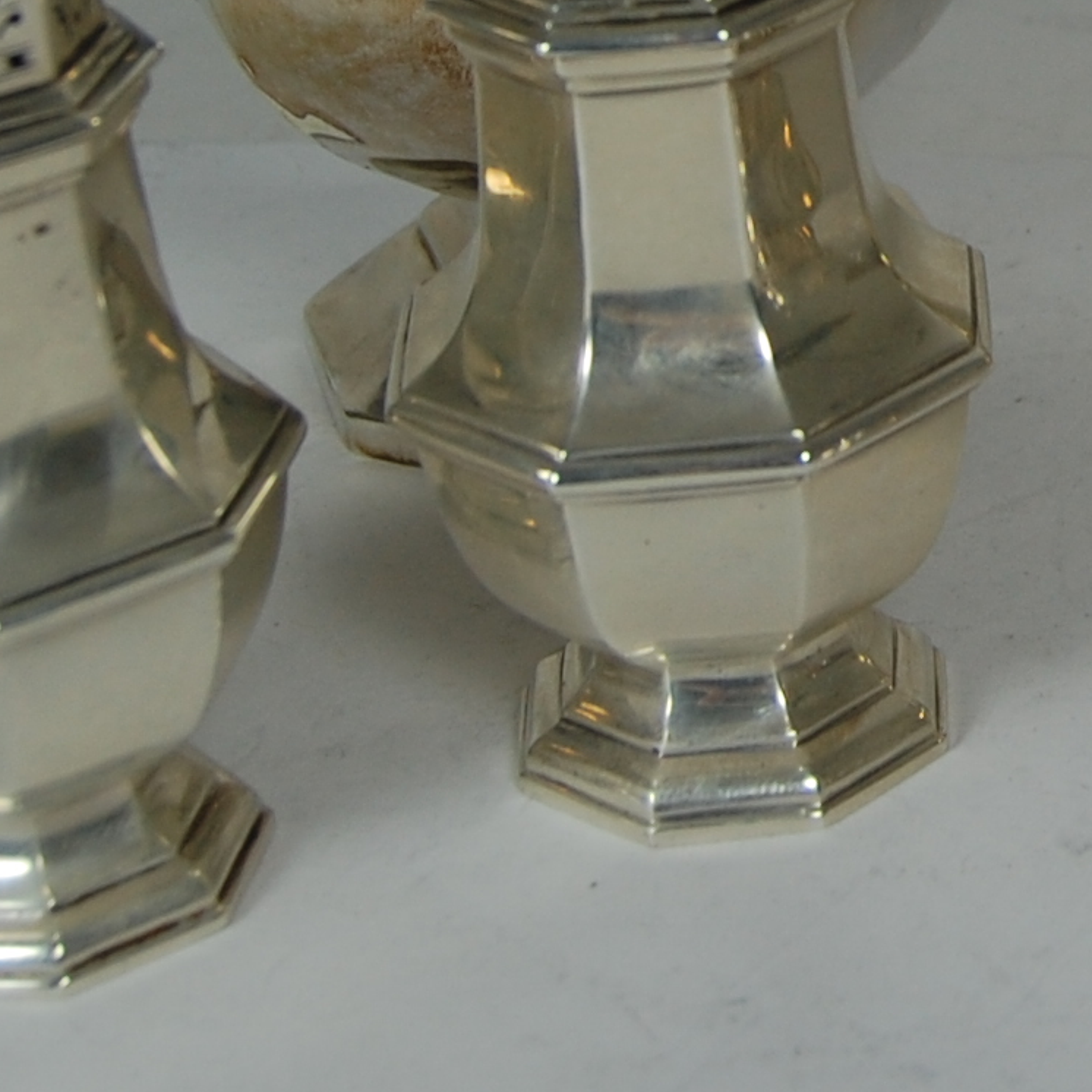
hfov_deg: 11.0
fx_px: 5496
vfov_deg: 11.1
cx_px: 1502
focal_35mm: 154
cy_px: -274
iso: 220
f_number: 5.6
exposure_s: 1/125
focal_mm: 30
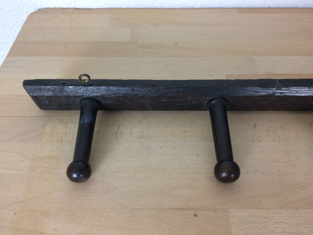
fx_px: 262
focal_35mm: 29
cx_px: 156
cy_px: 118
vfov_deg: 48.2
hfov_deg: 61.7
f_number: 2.2
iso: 100
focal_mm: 4.15
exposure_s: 1/33
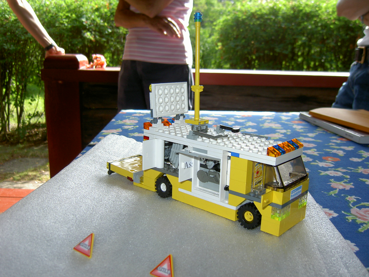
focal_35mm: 34
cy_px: 138
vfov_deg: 41.8
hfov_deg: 54.0
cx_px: 184
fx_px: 362
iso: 50
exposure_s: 1/125
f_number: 2.8
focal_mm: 5.6
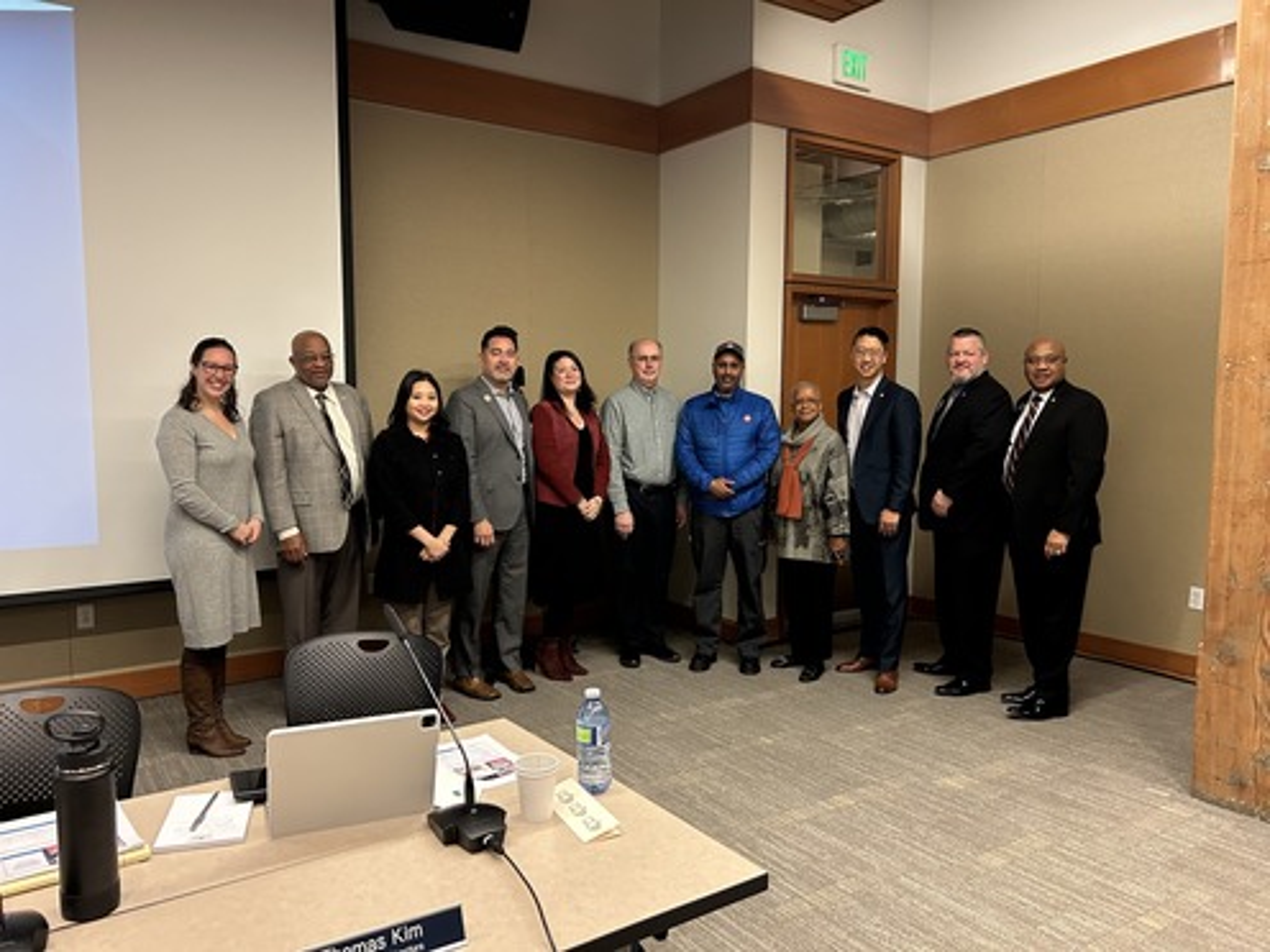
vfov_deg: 53.1
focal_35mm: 26
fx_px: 954
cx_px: 635
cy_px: 476
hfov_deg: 67.3
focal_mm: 5.7
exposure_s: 1/60
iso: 250
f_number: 1.5
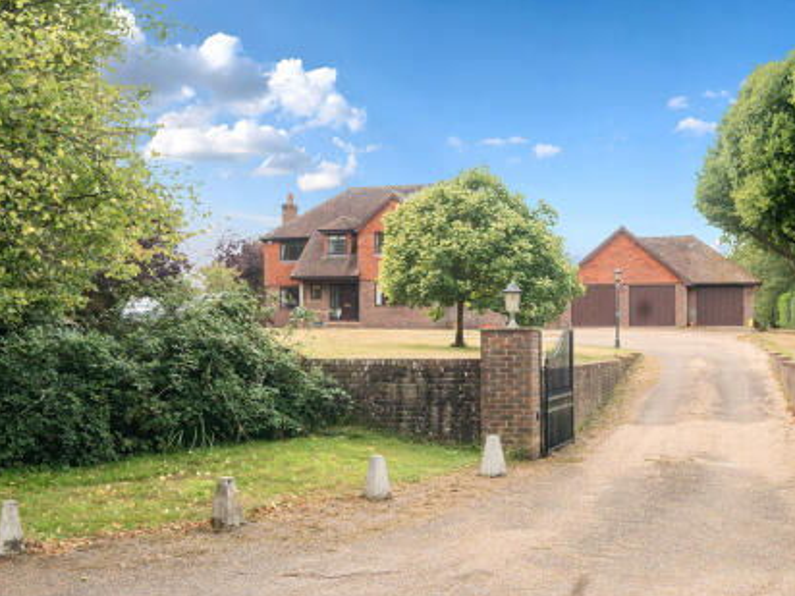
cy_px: 304
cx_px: 455
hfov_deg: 46.7
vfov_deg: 36.0
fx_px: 919
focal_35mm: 40
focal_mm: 24
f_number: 8
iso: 200
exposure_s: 1/200
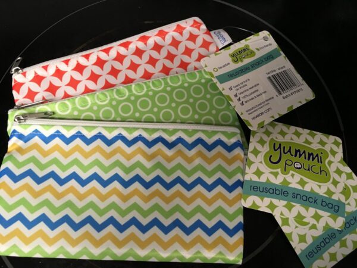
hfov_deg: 61.7
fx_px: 299
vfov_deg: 48.2
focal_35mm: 29
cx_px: 178
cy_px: 134
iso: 200
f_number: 2.2
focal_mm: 4.15
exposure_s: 1/17
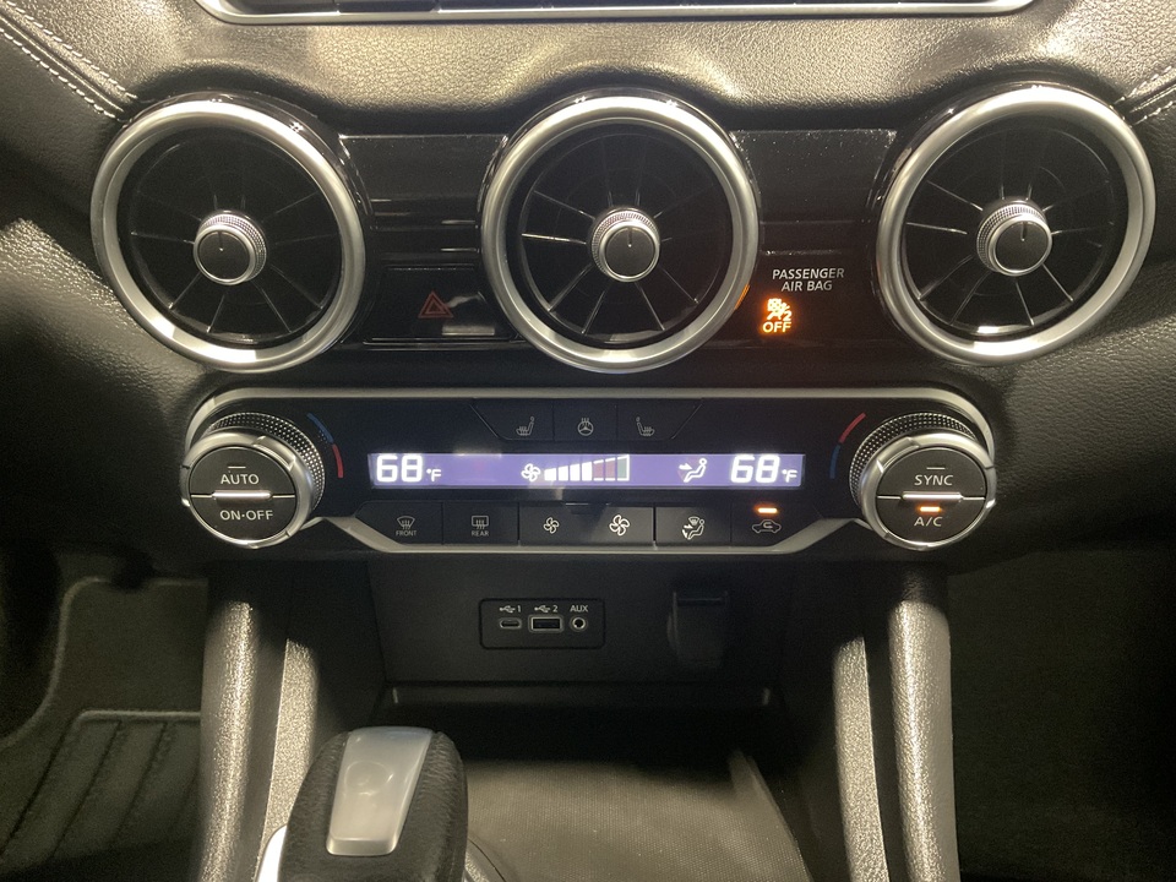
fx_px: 985
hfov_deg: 61.7
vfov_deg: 48.2
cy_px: 441
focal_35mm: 29
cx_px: 588
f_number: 1.8
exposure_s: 1/24
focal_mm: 3
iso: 500
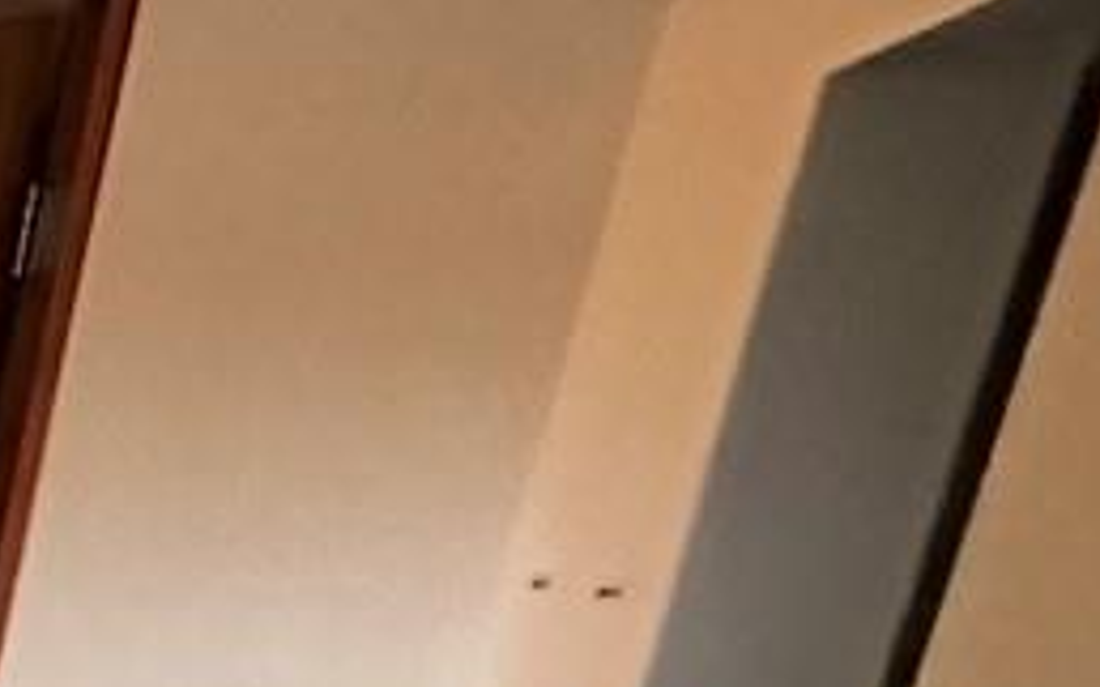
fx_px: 2757
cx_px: -1957
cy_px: 1464
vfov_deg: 12.2
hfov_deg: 12.6
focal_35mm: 92
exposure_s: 1/60
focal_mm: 2.22
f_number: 2.2
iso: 1250
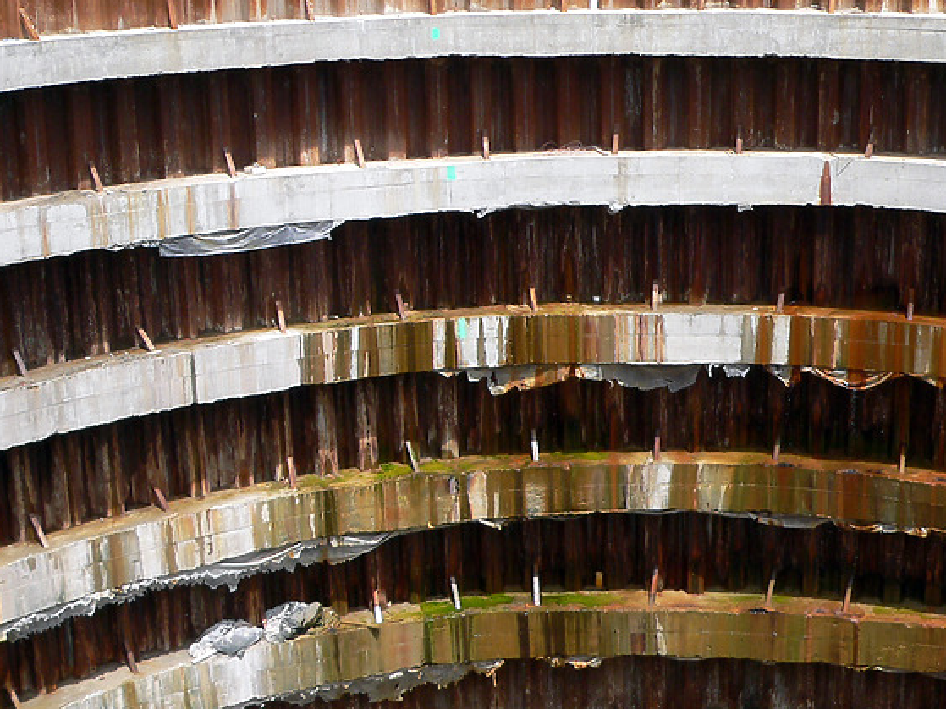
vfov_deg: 25.2
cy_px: 307
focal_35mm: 58
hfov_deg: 32.8
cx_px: 658
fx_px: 1585
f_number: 3.3
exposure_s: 1/500
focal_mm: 6
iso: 80
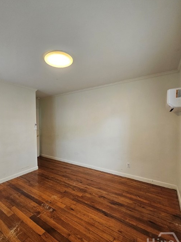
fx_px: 105
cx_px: 80
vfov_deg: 98.2
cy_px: 125
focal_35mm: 15
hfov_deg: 81.4
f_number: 2.2
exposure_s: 1/60
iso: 160
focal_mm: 2.2
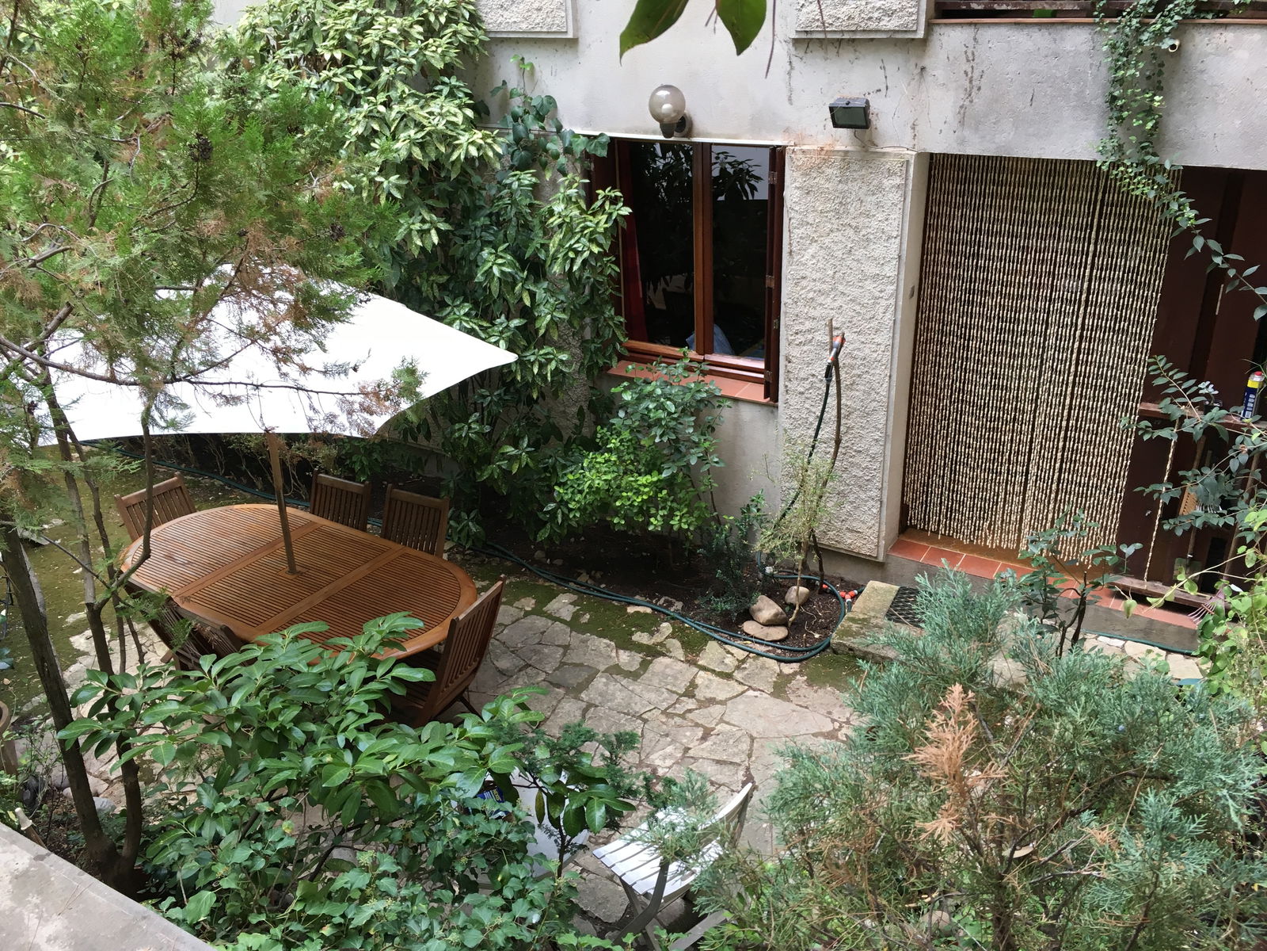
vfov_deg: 48.2
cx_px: 634
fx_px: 1061
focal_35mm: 29
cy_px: 476
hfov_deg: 61.7
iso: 25
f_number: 2.2
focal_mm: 4.15
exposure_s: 1/33
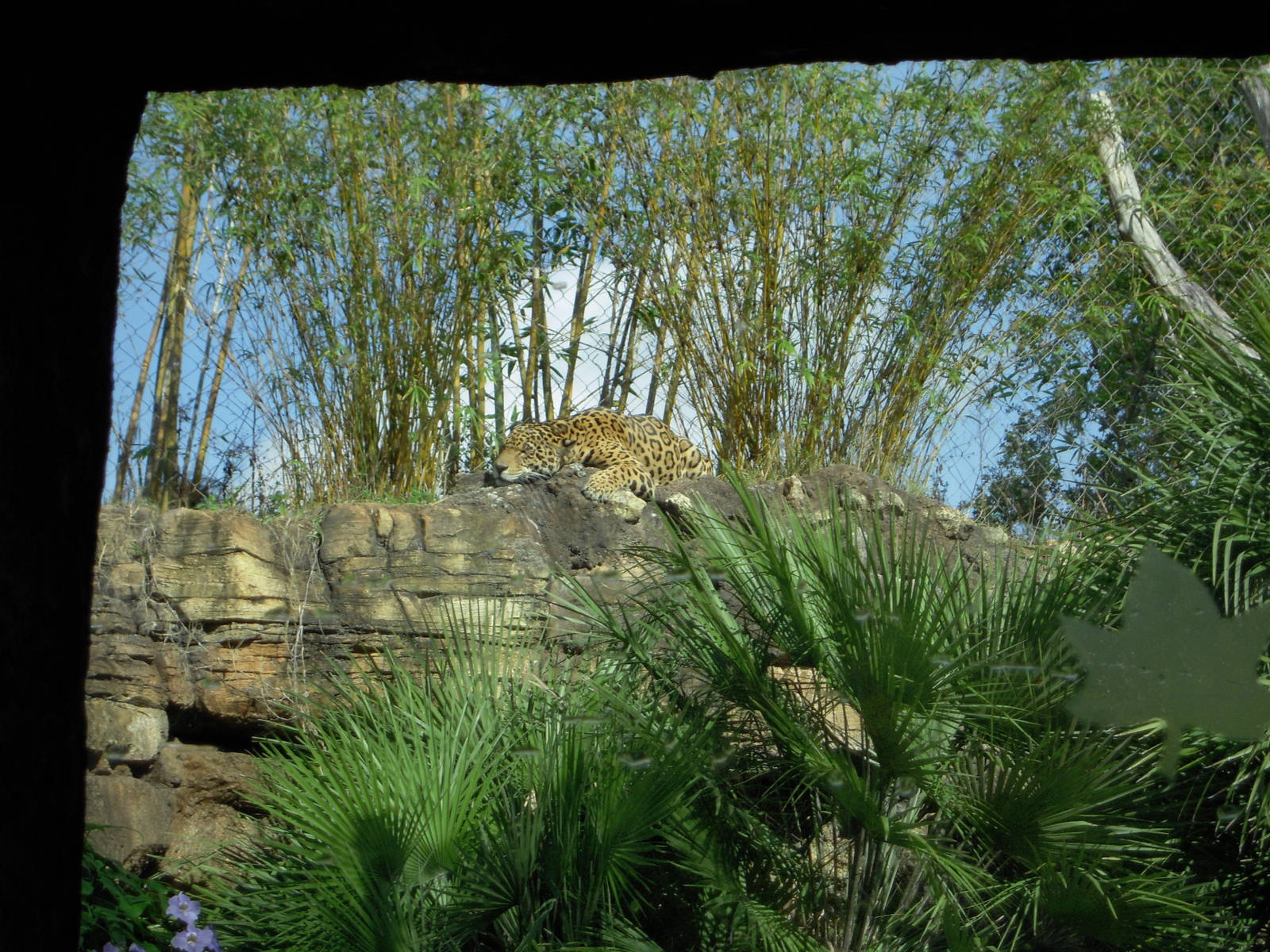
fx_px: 4109
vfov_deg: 13.2
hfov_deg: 17.6
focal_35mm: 112
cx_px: 635
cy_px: 476
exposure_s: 1/250
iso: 100
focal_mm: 20
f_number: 5.8
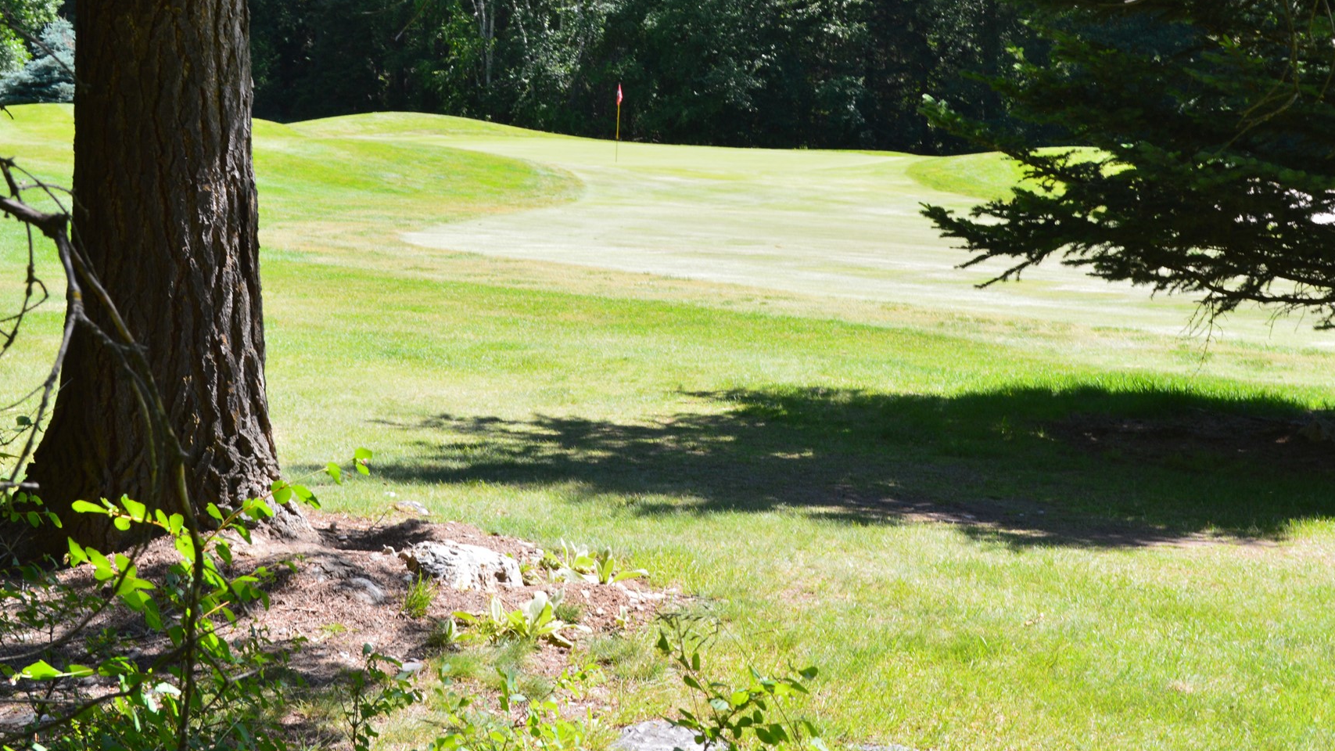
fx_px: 2832
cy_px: 232
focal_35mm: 80
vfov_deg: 15.1
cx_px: 786
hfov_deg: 26.5
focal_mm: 40
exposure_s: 1/125
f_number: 9
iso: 400
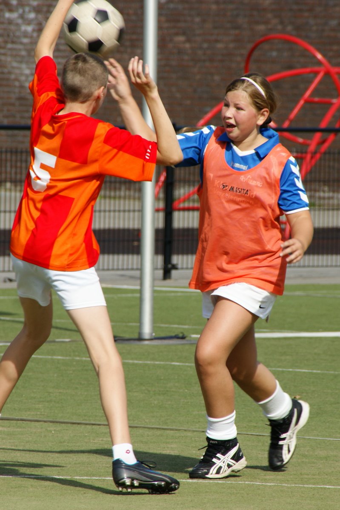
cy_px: 255
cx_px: 170
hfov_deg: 3.7
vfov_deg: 5.5
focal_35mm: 375
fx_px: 5317
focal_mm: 250
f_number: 10
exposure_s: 1/400
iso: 200
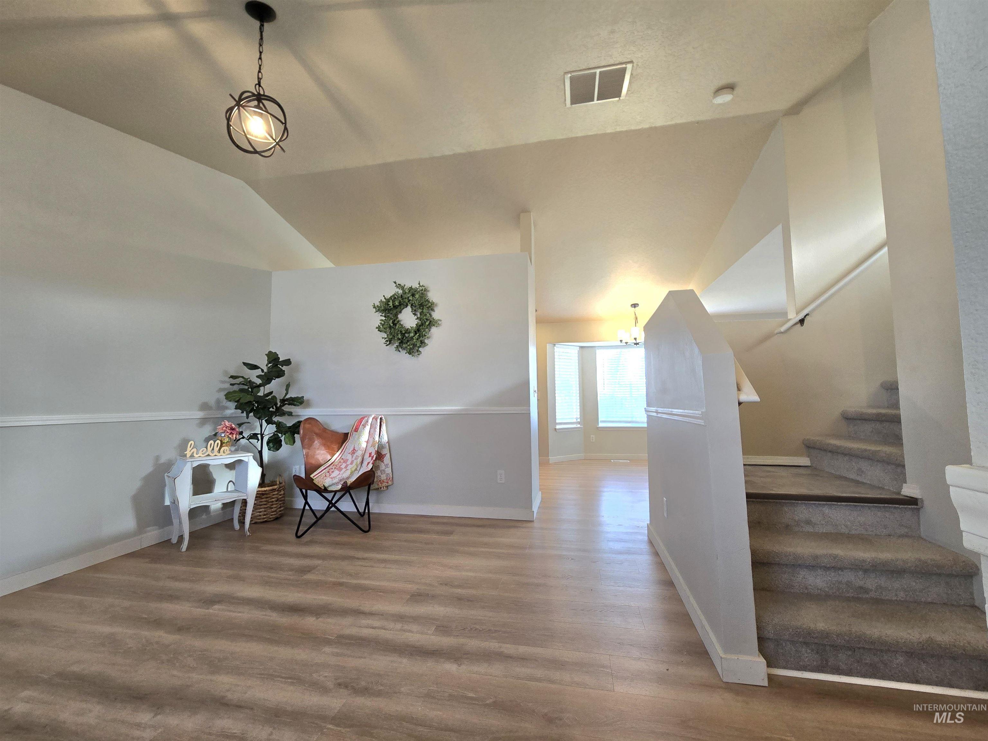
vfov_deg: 89.9
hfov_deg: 106.2
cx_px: 494
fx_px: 371
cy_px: 370
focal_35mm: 13
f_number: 2.2
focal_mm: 2.2
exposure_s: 1/60.2
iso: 125
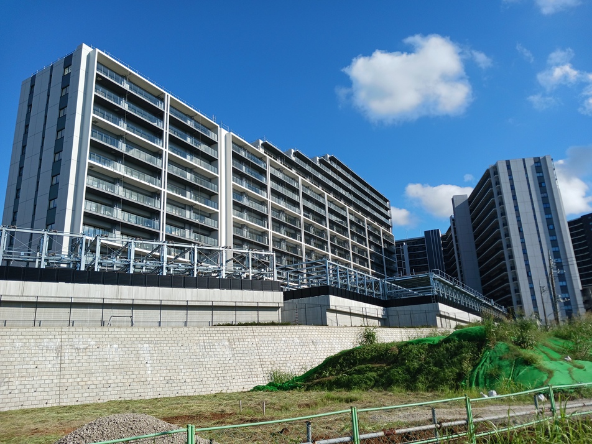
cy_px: 222
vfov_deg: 51.4
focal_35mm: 27
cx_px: 296
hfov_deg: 65.3
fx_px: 462
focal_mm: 4
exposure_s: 1/394
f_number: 1.8
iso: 20
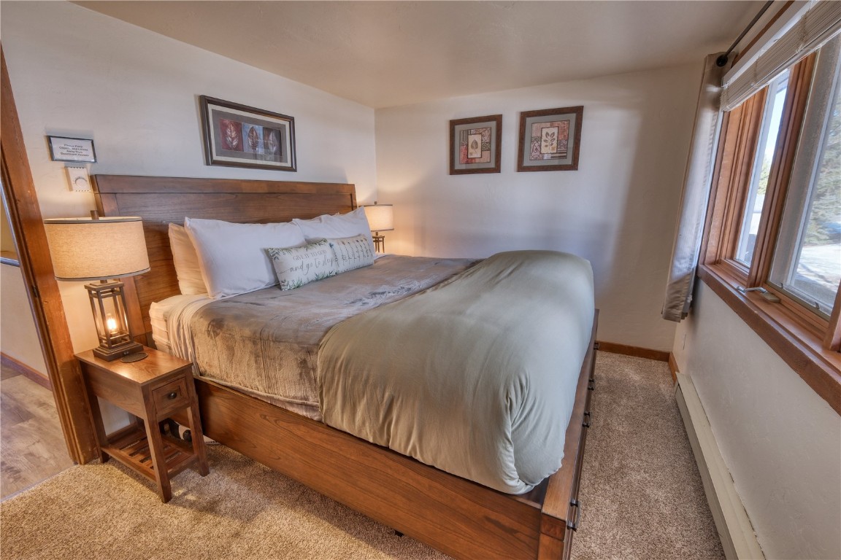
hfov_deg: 100.4
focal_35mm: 15
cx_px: 420
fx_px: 350
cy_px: 280
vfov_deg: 77.3
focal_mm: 10
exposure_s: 1.5
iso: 800
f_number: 8
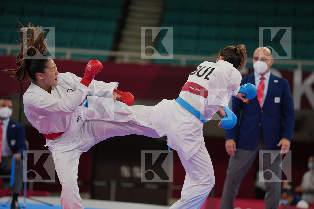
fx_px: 1744
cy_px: 104
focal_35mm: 200
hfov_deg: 10.3
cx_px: 157
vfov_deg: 6.9
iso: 500
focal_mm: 200
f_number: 2.8
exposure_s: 1/1000
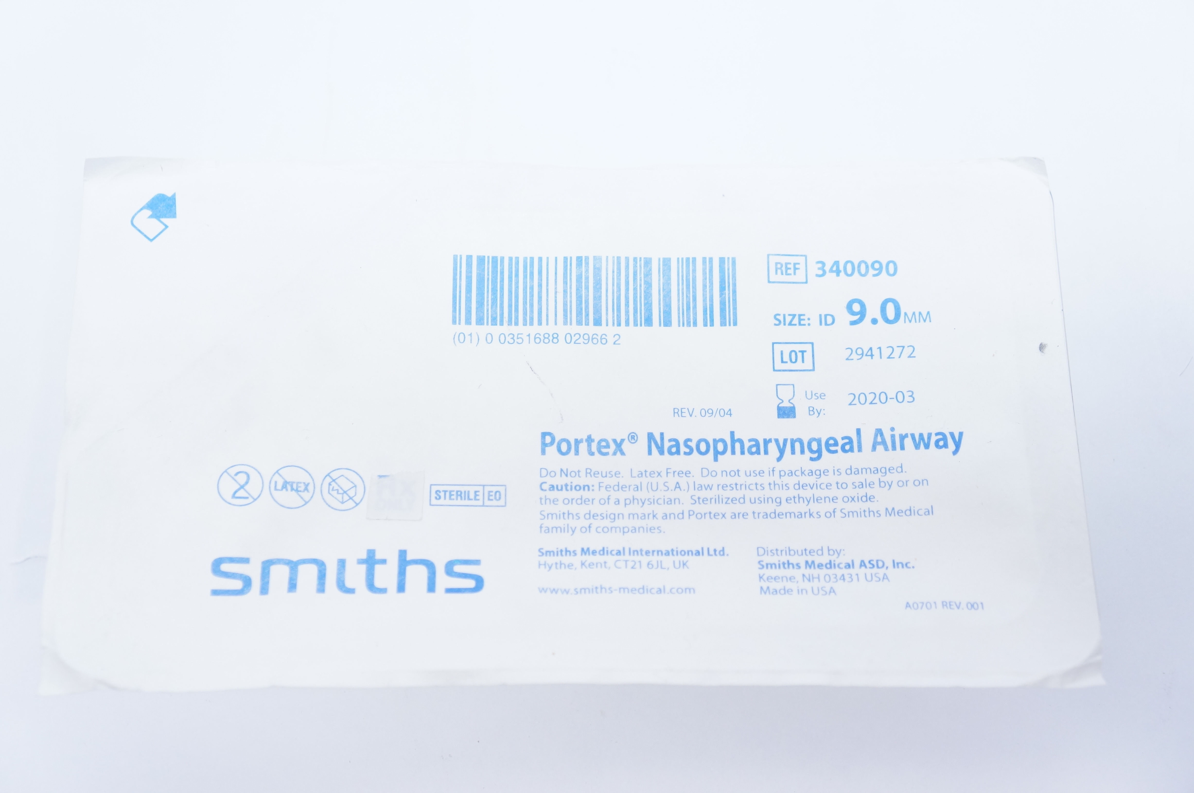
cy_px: 396
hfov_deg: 41.2
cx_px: 597
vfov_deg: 28.0
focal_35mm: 48
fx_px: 1590
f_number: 4.5
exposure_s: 1/60
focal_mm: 32
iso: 800
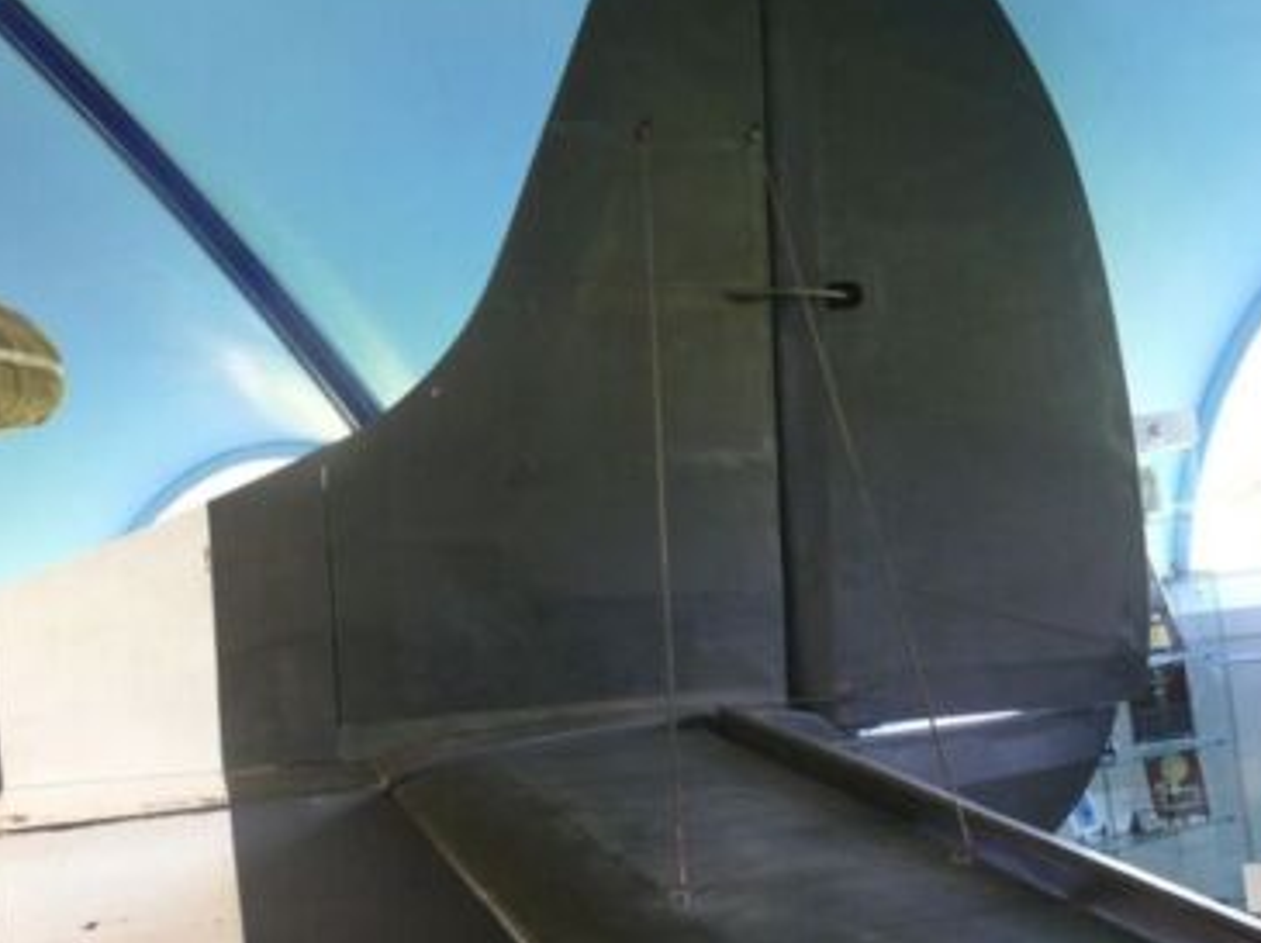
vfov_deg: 30.2
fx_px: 1747
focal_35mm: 48
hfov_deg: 39.4
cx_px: 798
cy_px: 492
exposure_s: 1/30
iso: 160
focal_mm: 7.4
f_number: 2.8
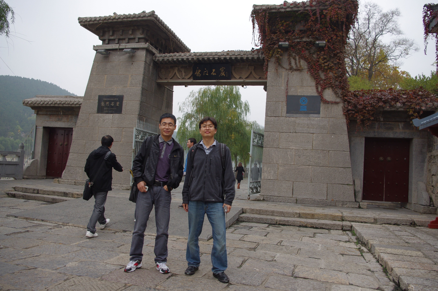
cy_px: 146
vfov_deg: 47.8
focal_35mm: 27
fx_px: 328
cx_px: 219
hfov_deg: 67.4
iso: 200
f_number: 5
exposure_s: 1/125
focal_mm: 18
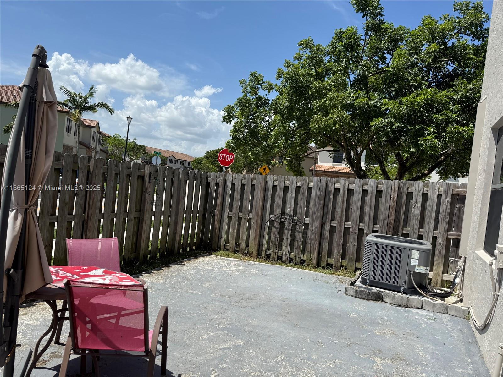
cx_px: 252
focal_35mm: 24
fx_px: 349
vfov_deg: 56.8
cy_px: 188
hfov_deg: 71.6
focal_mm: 6.76
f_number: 1.78
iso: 80
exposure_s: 1/10000
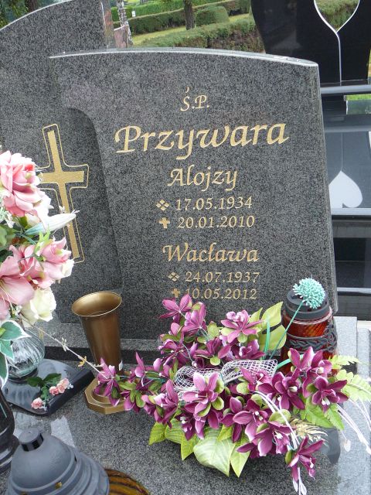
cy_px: 248
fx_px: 614
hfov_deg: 33.6
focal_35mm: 43
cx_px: 186
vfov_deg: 43.9
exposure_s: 1/40
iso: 100
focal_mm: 6.4
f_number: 3.2
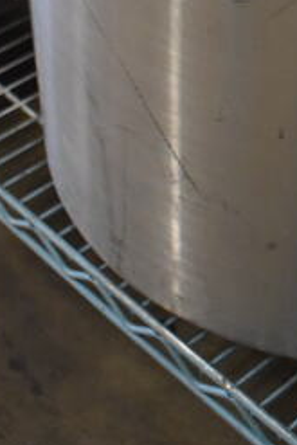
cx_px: 410
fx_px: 1236
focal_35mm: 100
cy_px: -149
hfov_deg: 13.1
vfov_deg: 18.8
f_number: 3.5
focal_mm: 18
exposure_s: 1/125
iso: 2500
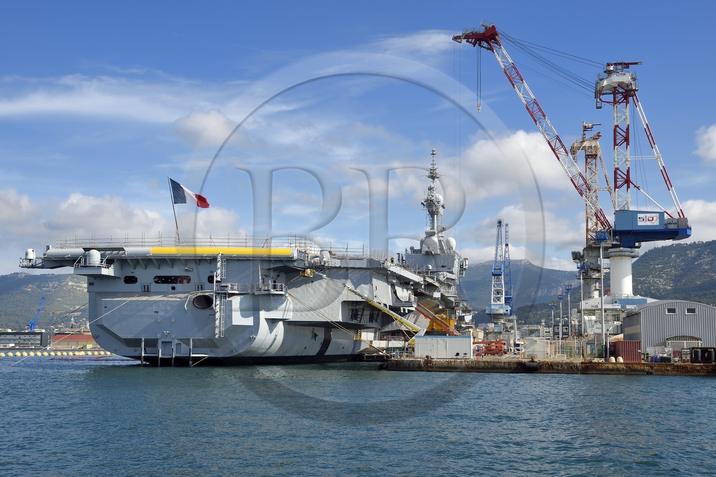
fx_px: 835
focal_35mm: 42
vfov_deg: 31.9
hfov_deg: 46.4
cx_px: 358
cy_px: 238
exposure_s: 1/500
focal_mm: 42
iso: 200
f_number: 10
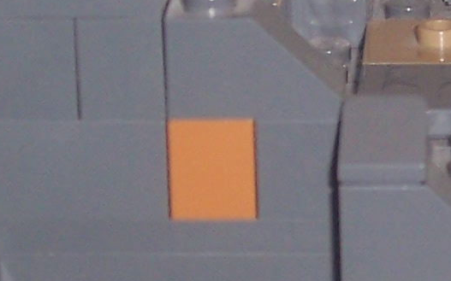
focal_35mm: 273
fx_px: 3354
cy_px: 201
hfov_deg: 7.6
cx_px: 551
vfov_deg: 4.8
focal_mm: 8.6
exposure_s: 1/60
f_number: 3.4
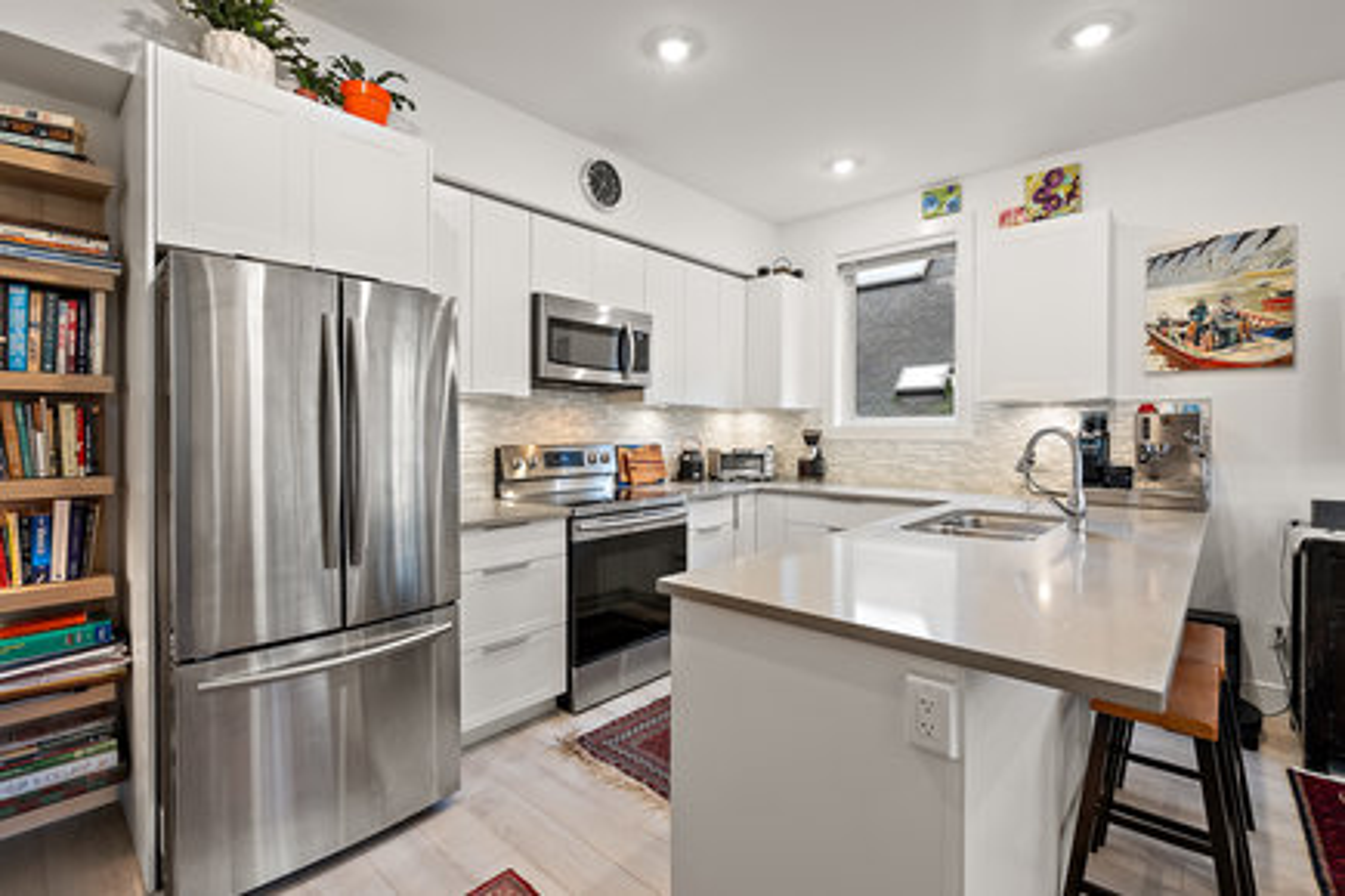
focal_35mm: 16
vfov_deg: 73.7
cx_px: 672
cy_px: 448
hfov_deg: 96.7
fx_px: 598
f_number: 7.1
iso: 320
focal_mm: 16
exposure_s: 1/2
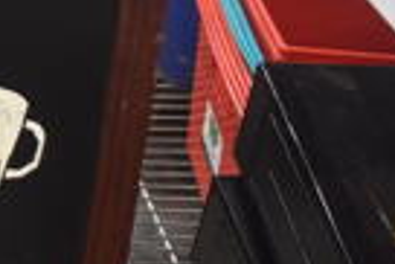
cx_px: -468
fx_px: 1626
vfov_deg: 9.3
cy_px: 125
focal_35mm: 148
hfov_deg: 11.9
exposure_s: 1/30
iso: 1100
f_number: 3.8
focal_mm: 22
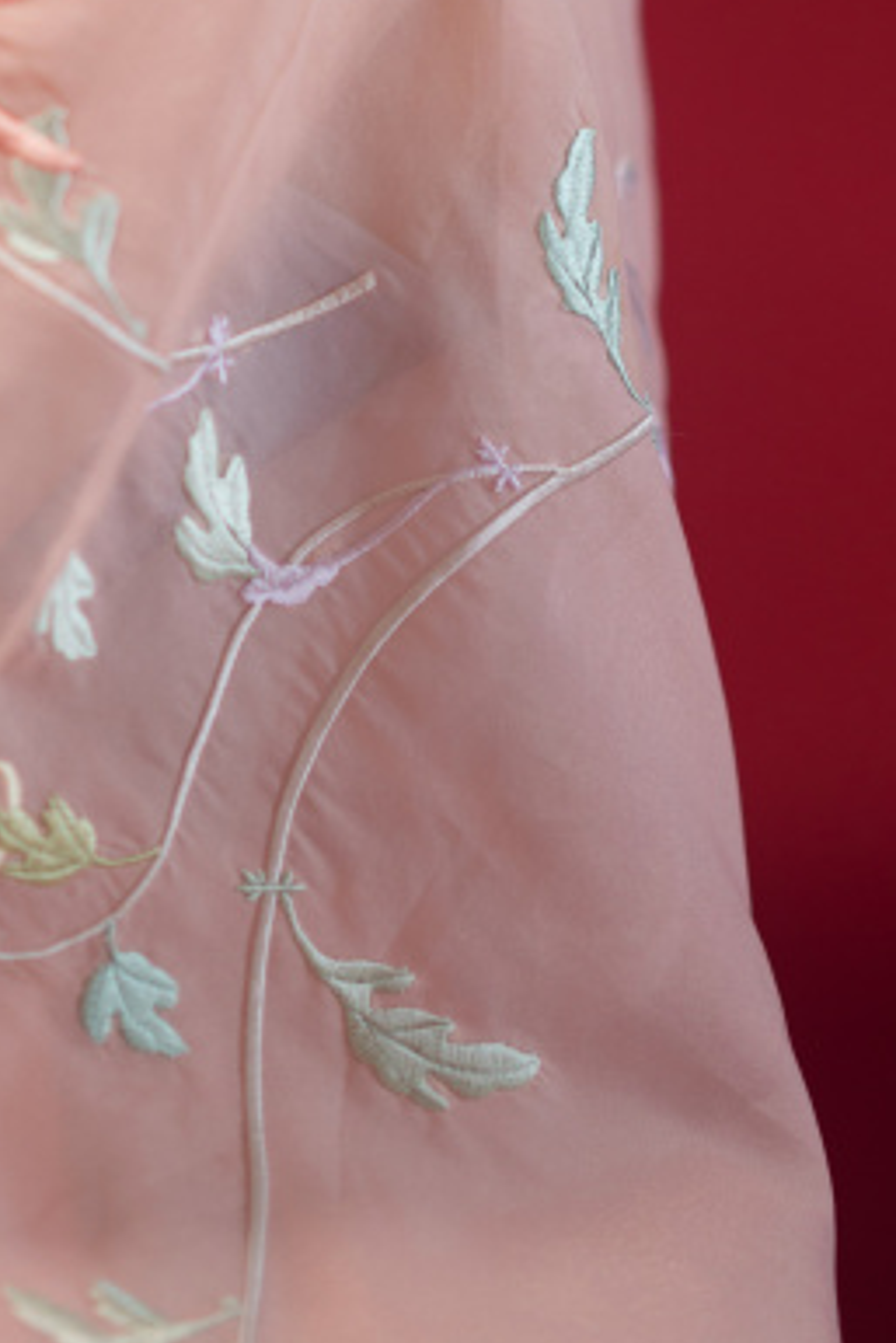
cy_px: -638
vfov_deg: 7.6
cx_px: 209
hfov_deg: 5.2
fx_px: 9884
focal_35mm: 265
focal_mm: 85
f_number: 1.4
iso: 160
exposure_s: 1/100
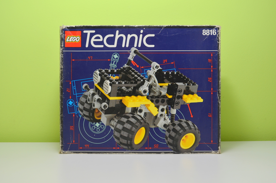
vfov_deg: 34.1
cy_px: 92
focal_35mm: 39
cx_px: 138
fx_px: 298
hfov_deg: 49.6
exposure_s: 1/15
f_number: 5
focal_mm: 26
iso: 125
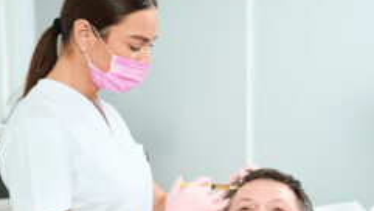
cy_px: 152
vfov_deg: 14.0
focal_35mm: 87
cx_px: 306
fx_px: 859
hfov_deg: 24.1
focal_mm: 44.3
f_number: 2.8
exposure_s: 1/250
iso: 100
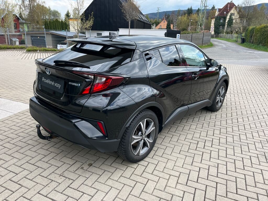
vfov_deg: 53.1
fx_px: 201
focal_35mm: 26
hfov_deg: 67.3
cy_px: 100
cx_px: 134
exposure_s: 1/913
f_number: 1.6
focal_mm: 5.1
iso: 50
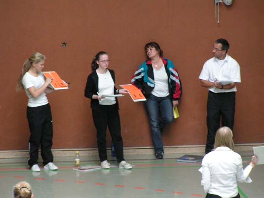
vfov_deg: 5.0
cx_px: 132
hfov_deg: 6.7
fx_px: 2265
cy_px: 99
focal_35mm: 297
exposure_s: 1/200
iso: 200
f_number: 3.5
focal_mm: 45.4
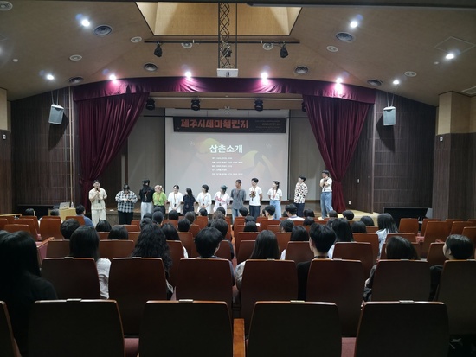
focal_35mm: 23
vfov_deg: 58.9
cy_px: 178
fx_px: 316
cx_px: 238
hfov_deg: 73.9
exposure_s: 1/30
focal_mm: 6.3
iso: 640
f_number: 1.7
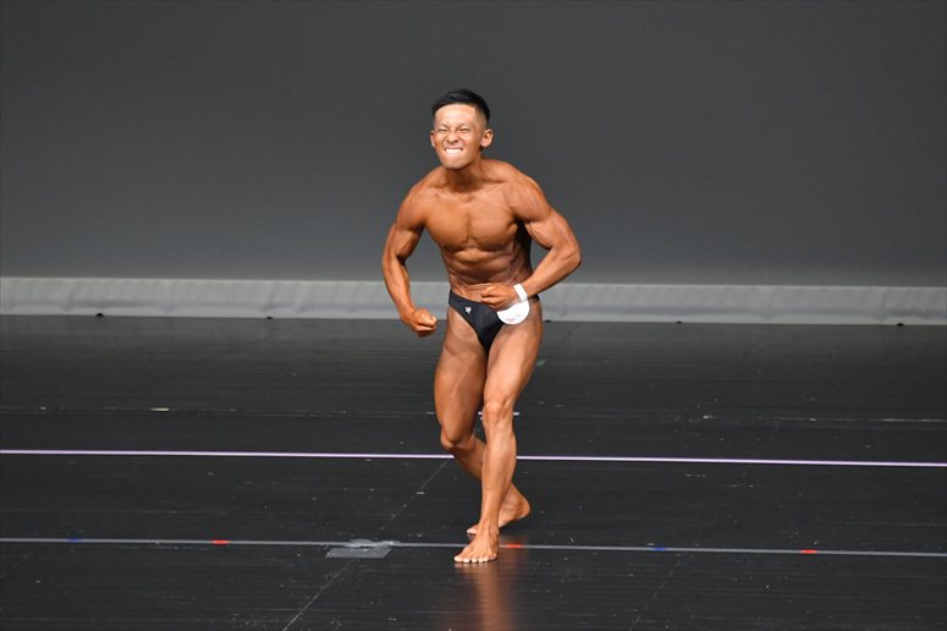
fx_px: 9860
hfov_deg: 5.5
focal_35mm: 375
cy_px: 316
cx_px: 474
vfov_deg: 3.7
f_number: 5.6
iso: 4000
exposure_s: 1/400
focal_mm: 250
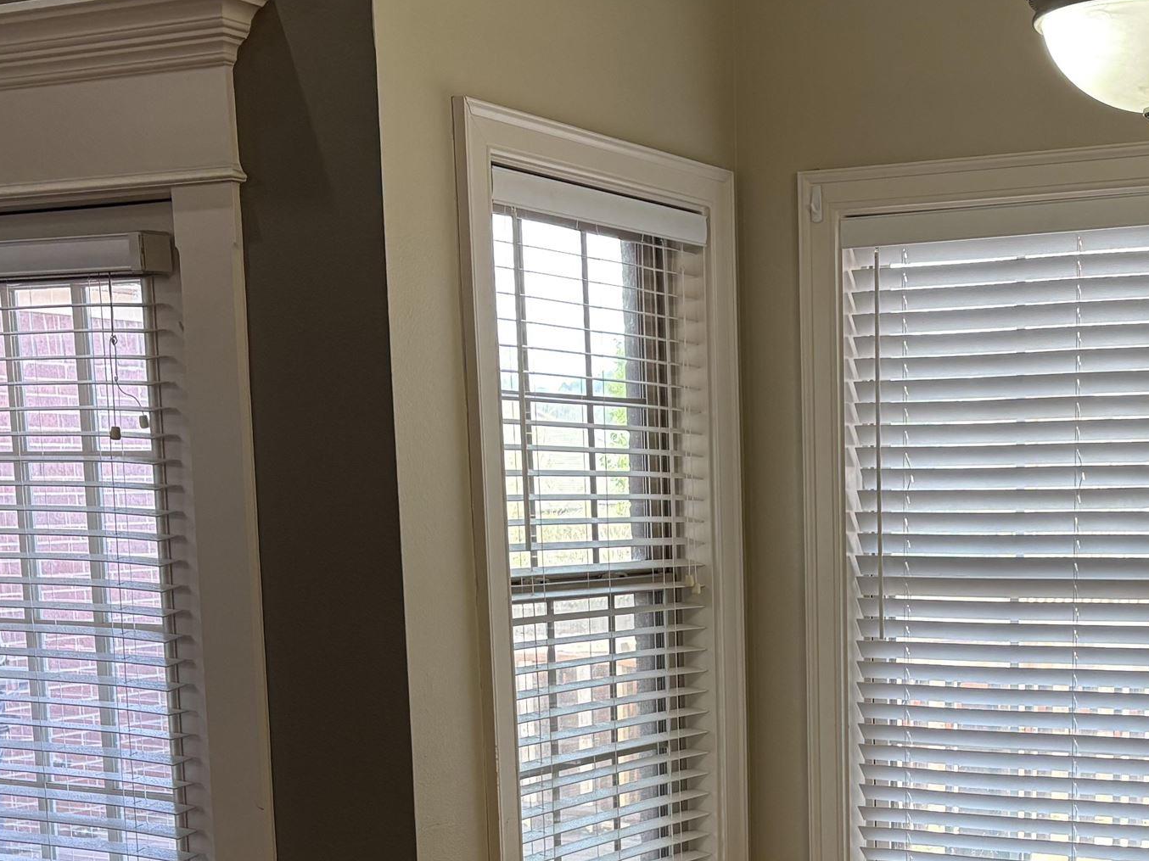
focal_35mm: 59
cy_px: 766
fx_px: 1958
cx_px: 902
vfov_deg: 24.2
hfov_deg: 31.9
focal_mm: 5.96
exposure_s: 1/120
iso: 100
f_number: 1.6
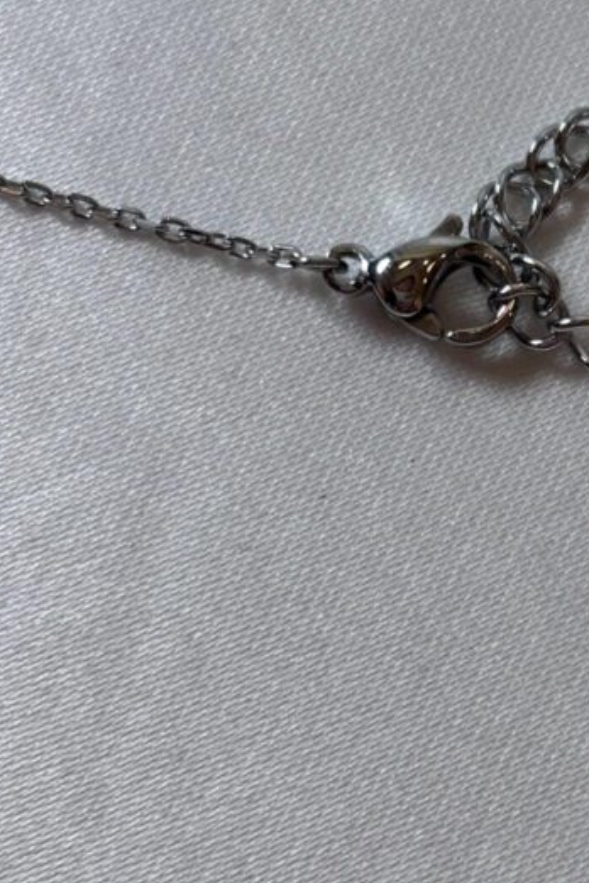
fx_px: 2601
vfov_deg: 19.3
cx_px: 557
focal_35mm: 106
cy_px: 531
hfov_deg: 12.8
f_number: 1.6
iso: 32
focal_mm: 5.96
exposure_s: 1/212
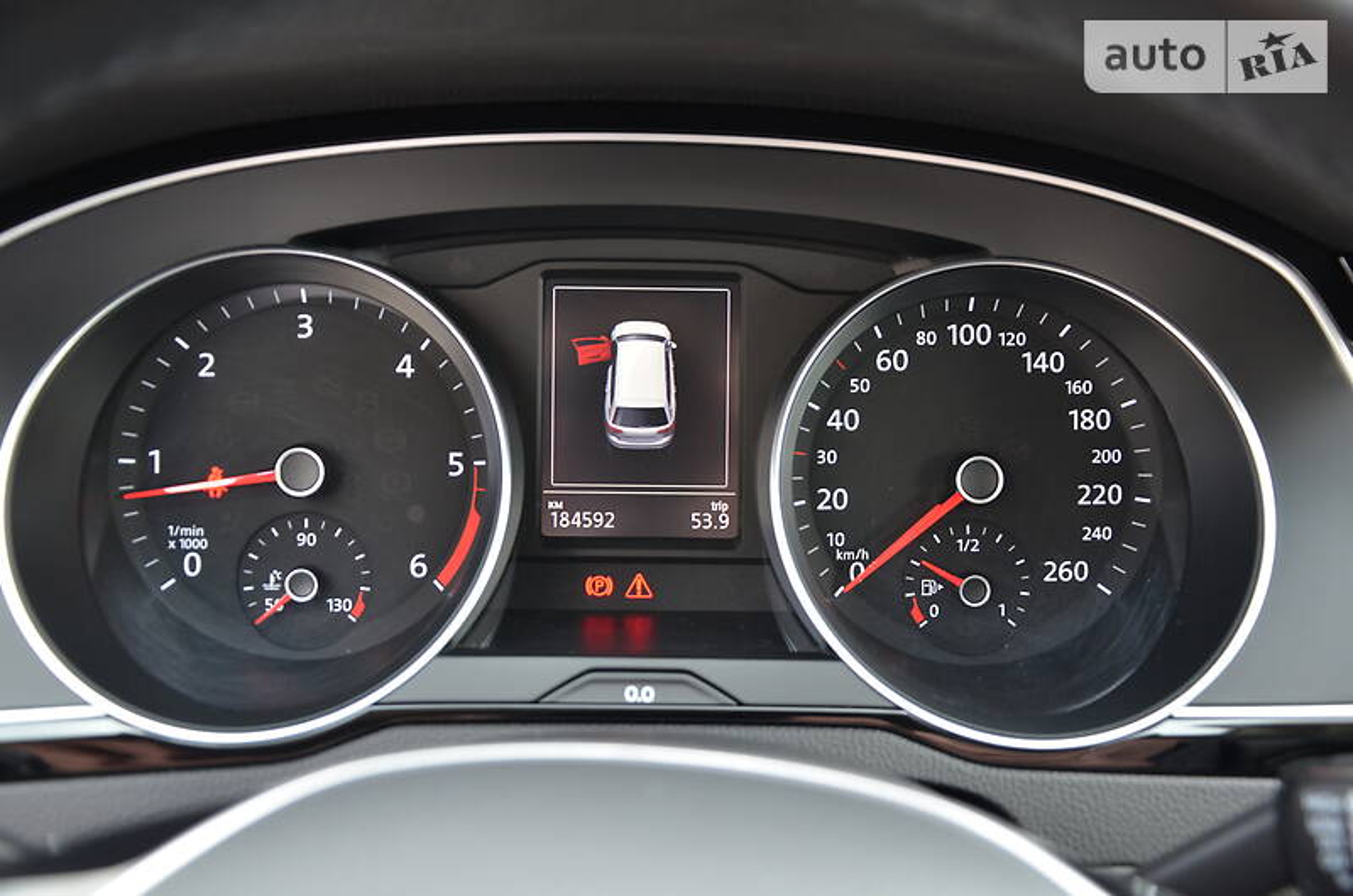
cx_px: 676
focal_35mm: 39
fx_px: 1463
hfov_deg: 49.6
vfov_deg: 34.1
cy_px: 448
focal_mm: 26
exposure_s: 1/60
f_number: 4
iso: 400
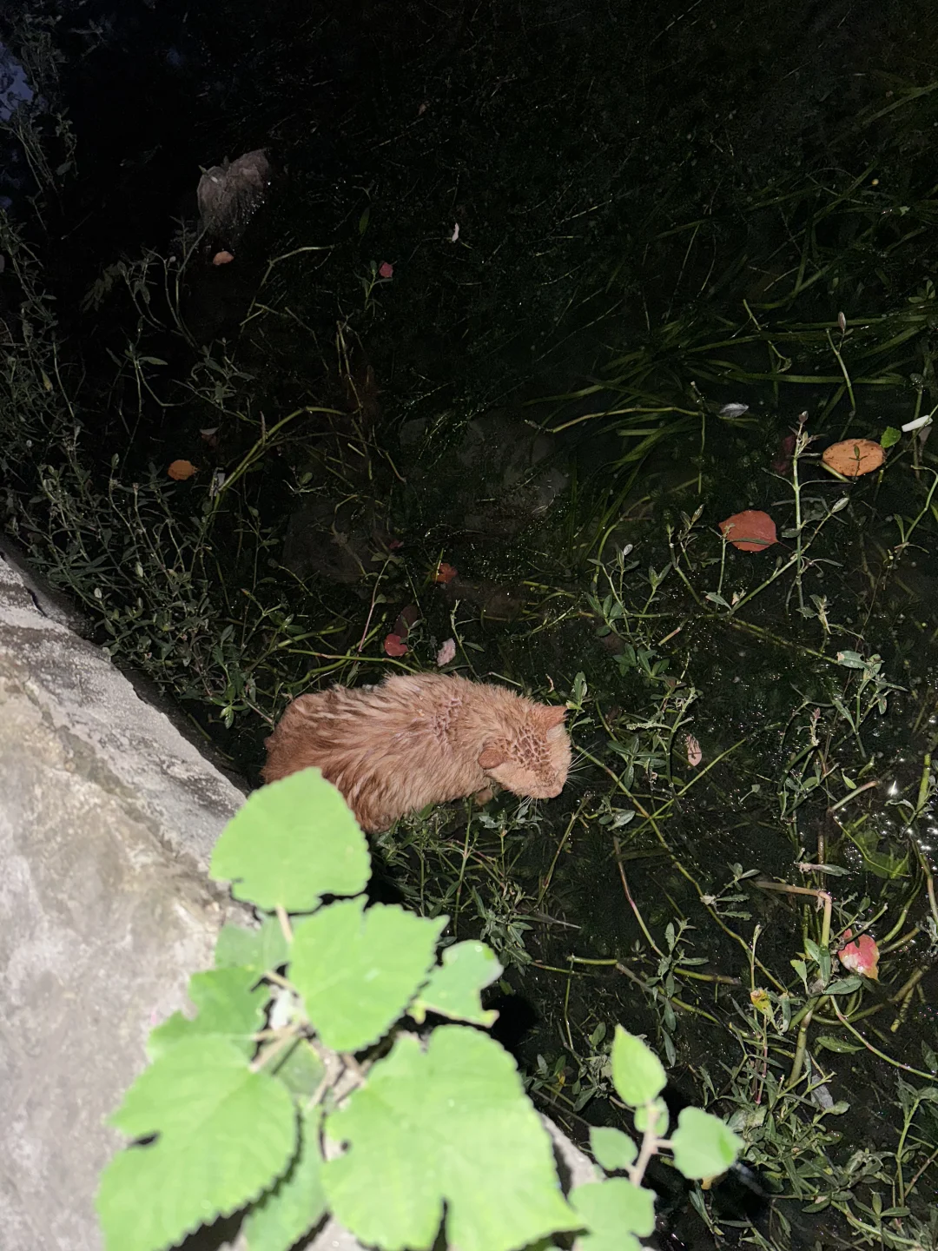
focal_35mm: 24
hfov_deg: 56.8
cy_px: 626
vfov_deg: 71.6
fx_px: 867
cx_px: 469
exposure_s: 1/4
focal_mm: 6.76
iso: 50
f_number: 1.78
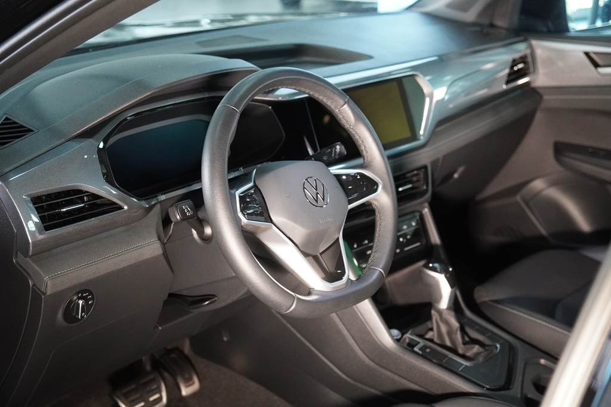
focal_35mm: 56
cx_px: 306
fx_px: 942
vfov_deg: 24.4
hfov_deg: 35.9
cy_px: 204
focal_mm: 37
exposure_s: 1/160
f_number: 2.8
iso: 4000
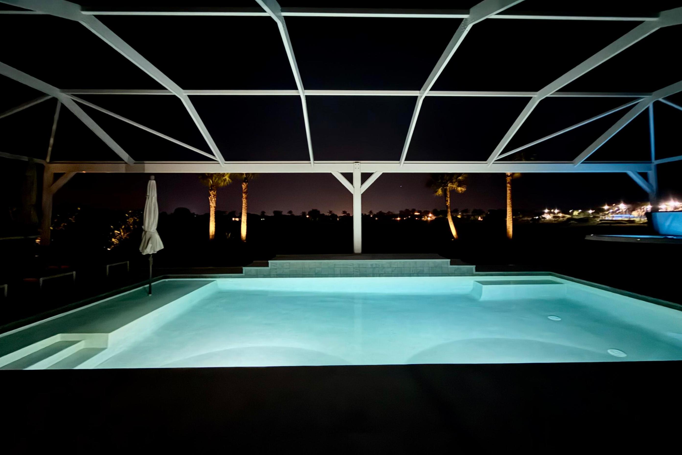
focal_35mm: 15
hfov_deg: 100.4
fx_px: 284
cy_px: 201
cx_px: 344
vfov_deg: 77.0
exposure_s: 1/9
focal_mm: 2.22
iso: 1250
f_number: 2.2
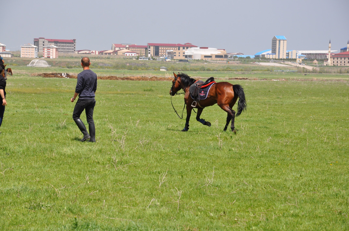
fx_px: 1525
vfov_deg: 8.7
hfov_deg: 13.1
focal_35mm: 158
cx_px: 174
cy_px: 116
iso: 200
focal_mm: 105
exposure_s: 1/400
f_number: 10
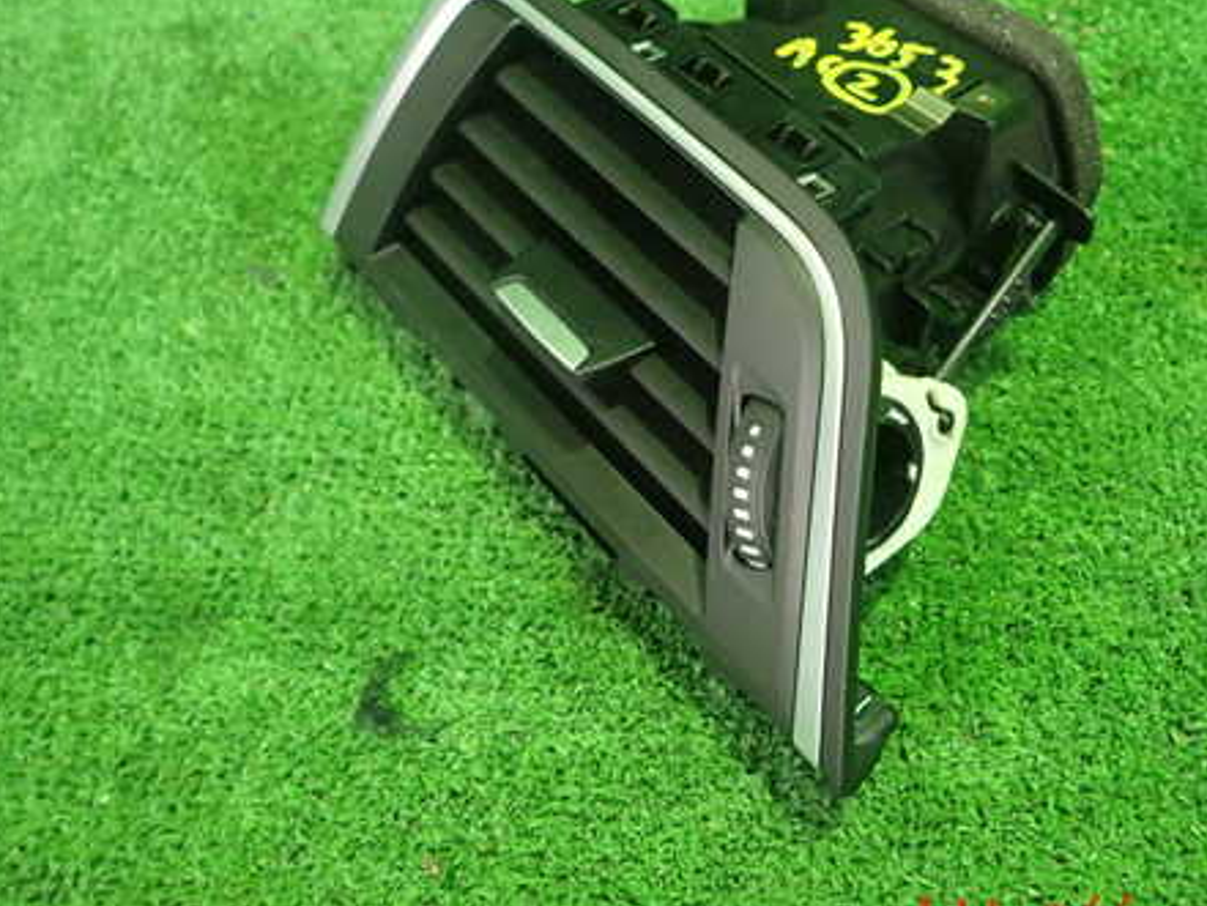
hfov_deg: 53.6
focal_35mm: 34
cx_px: 717
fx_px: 1186
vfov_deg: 41.5
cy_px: 342
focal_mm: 4.5
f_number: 2
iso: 640
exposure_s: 1/30
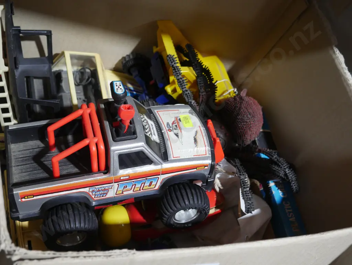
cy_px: 132
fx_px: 488
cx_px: 176
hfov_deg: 39.6
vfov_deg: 30.3
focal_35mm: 48
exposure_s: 1/60
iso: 1250
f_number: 5.2
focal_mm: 24
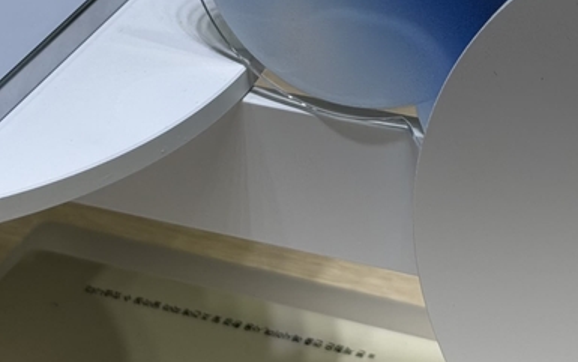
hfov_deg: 12.4
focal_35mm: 169
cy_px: -60
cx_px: 309
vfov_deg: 7.7
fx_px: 2663
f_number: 1.8
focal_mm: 6.8
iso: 64
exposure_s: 1/541
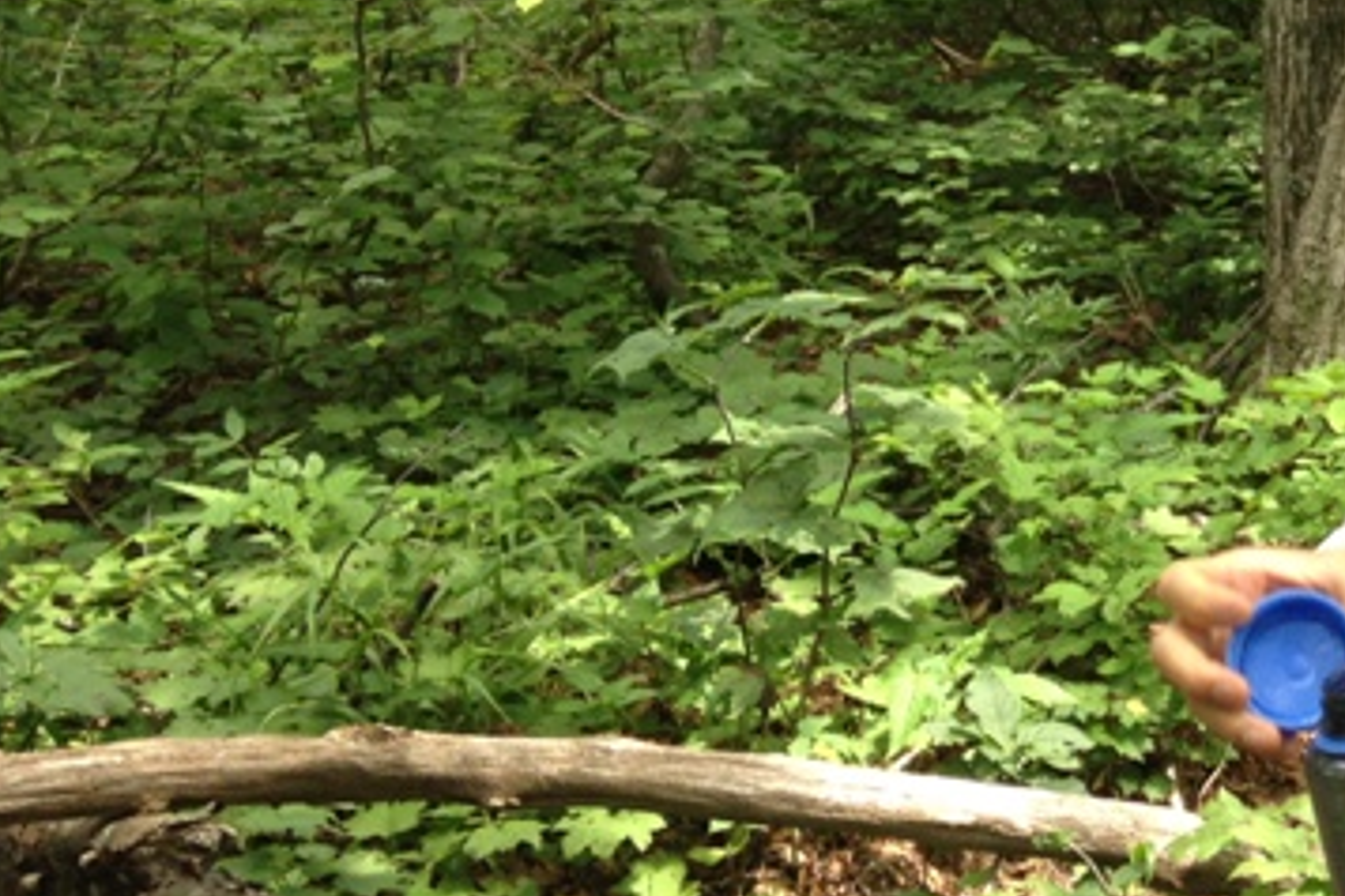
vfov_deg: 17.6
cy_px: 256
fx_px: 2877
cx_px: 1499
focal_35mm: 77
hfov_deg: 24.5
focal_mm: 4.13
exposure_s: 1/120
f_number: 2.4
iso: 80
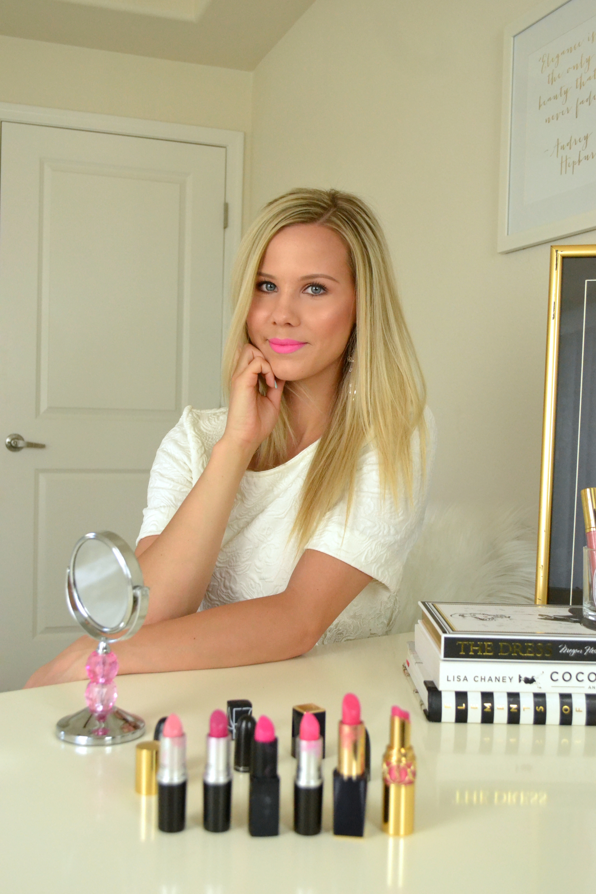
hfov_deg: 34.2
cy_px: 447
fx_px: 968
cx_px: 298
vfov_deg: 49.6
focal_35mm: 39
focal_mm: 26
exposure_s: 1/500
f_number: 5.6
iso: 3200
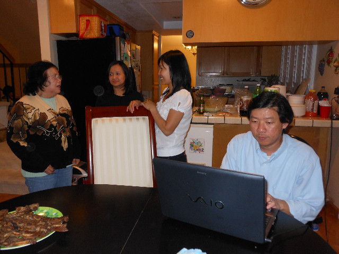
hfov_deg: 63.4
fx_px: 274
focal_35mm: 28
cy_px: 127
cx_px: 170
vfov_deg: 49.7
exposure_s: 1/25
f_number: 3.7
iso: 200
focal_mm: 5
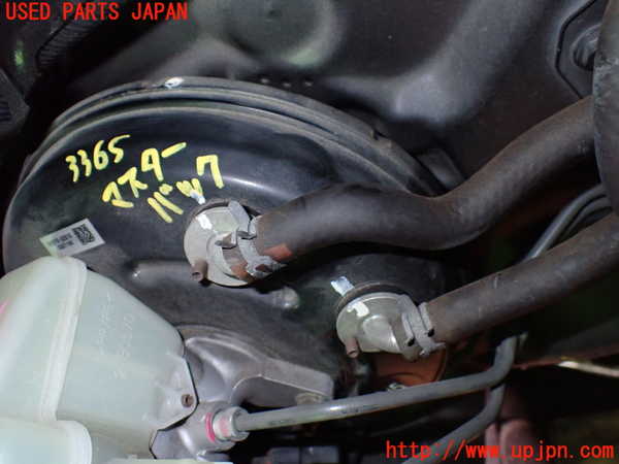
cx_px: 310
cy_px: 232
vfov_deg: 46.8
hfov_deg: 60.0
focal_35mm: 30
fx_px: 536
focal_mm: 5.4
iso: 800
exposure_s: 1/30
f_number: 6.3
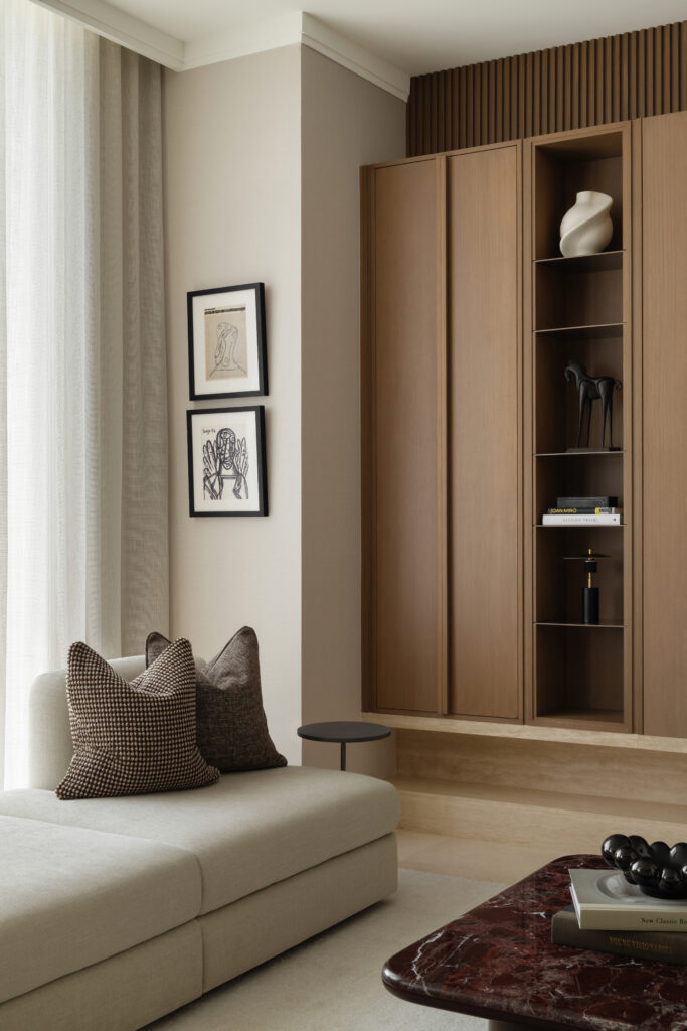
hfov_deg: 31.2
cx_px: 344
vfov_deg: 45.4
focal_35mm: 43
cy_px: 516
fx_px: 1230
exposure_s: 1.3
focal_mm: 43
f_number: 10
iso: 125
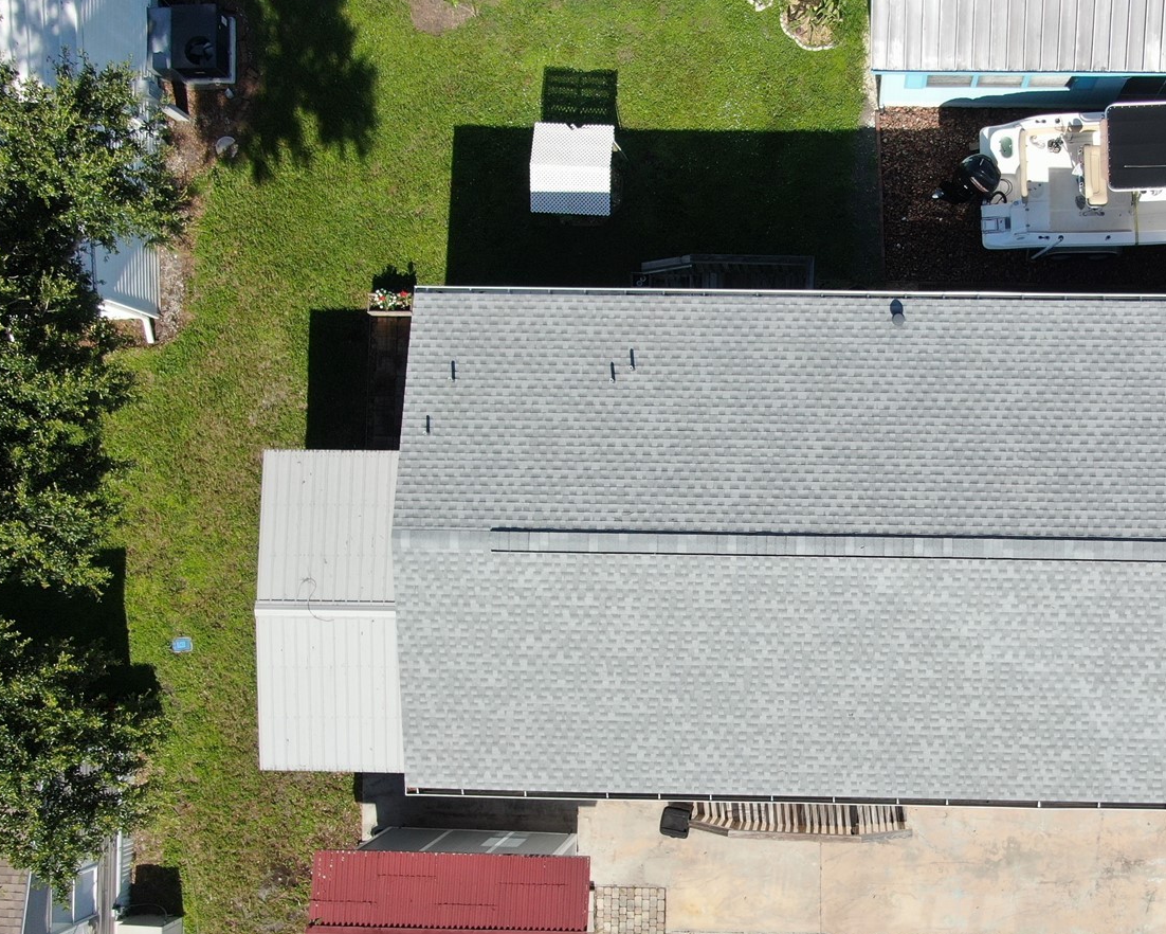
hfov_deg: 51.4
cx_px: 817
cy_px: 585
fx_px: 1174
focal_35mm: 34
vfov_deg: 43.0
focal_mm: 4.39
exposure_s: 1/1000
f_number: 2.8
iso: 100
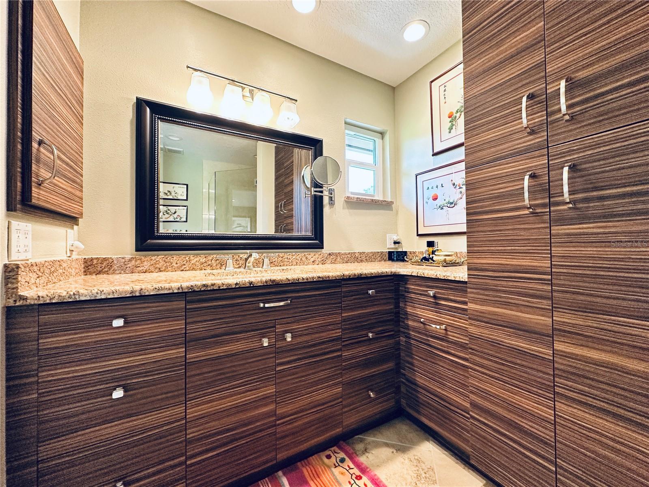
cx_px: 324
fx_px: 262
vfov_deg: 85.7
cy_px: 244
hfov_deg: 102.1
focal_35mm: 14
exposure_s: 1/120
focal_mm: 2.22
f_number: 2.2
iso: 250
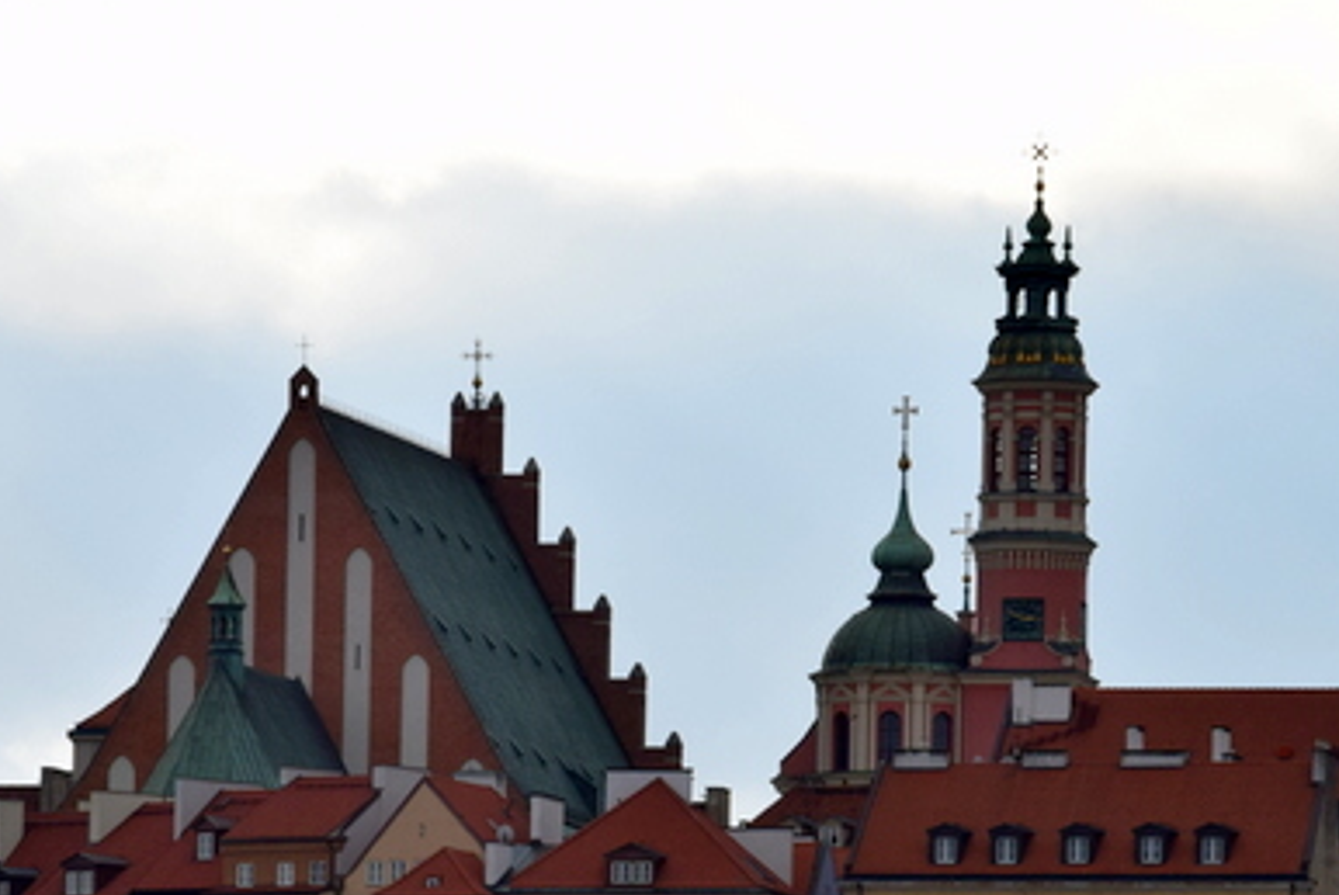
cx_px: 614
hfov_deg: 6.3
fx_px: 12135
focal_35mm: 326
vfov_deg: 4.2
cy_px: 850
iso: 400
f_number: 11
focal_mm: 105
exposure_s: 1/500
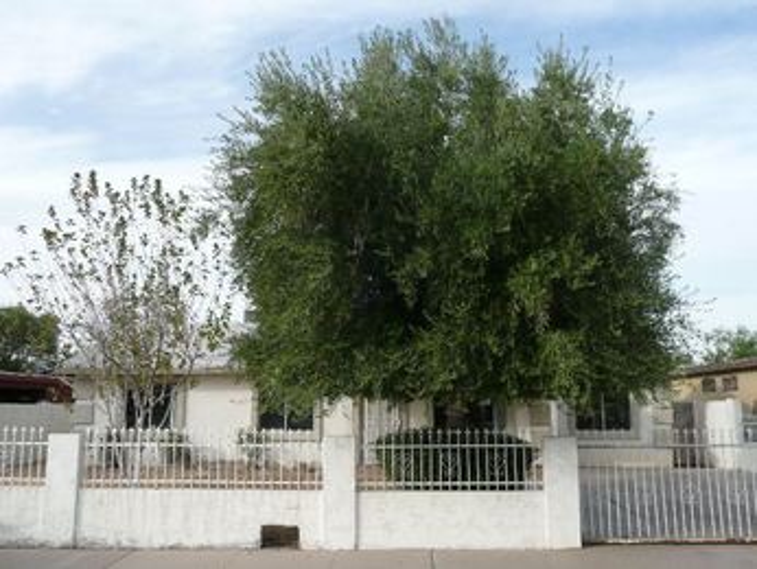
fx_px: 700
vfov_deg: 44.2
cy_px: 284
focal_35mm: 32
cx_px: 378
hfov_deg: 56.8
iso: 100
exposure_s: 1/500
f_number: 3.3
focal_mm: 4.6
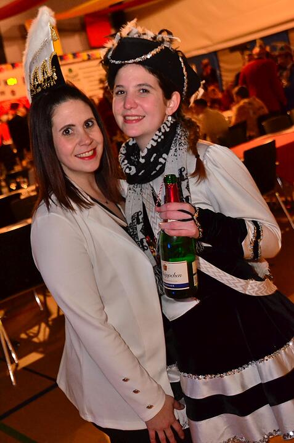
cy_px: 222
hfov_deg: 25.6
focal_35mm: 52
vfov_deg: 37.9
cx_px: 147
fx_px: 646
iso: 3200
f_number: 5.6
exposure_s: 1/15
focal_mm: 35
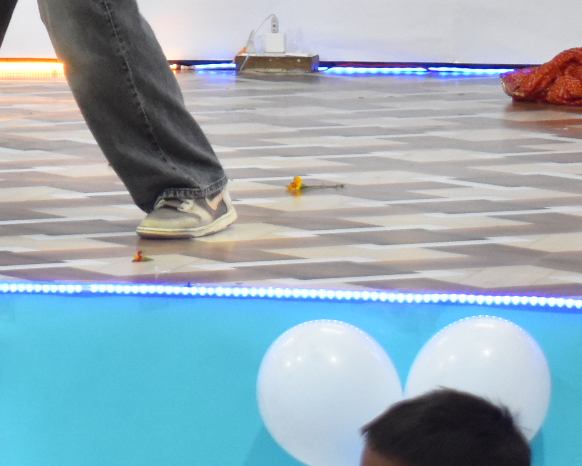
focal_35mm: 236
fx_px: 4066
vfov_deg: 6.5
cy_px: -220
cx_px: -484
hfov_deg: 7.9
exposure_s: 1/125
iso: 2000
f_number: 5
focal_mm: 42
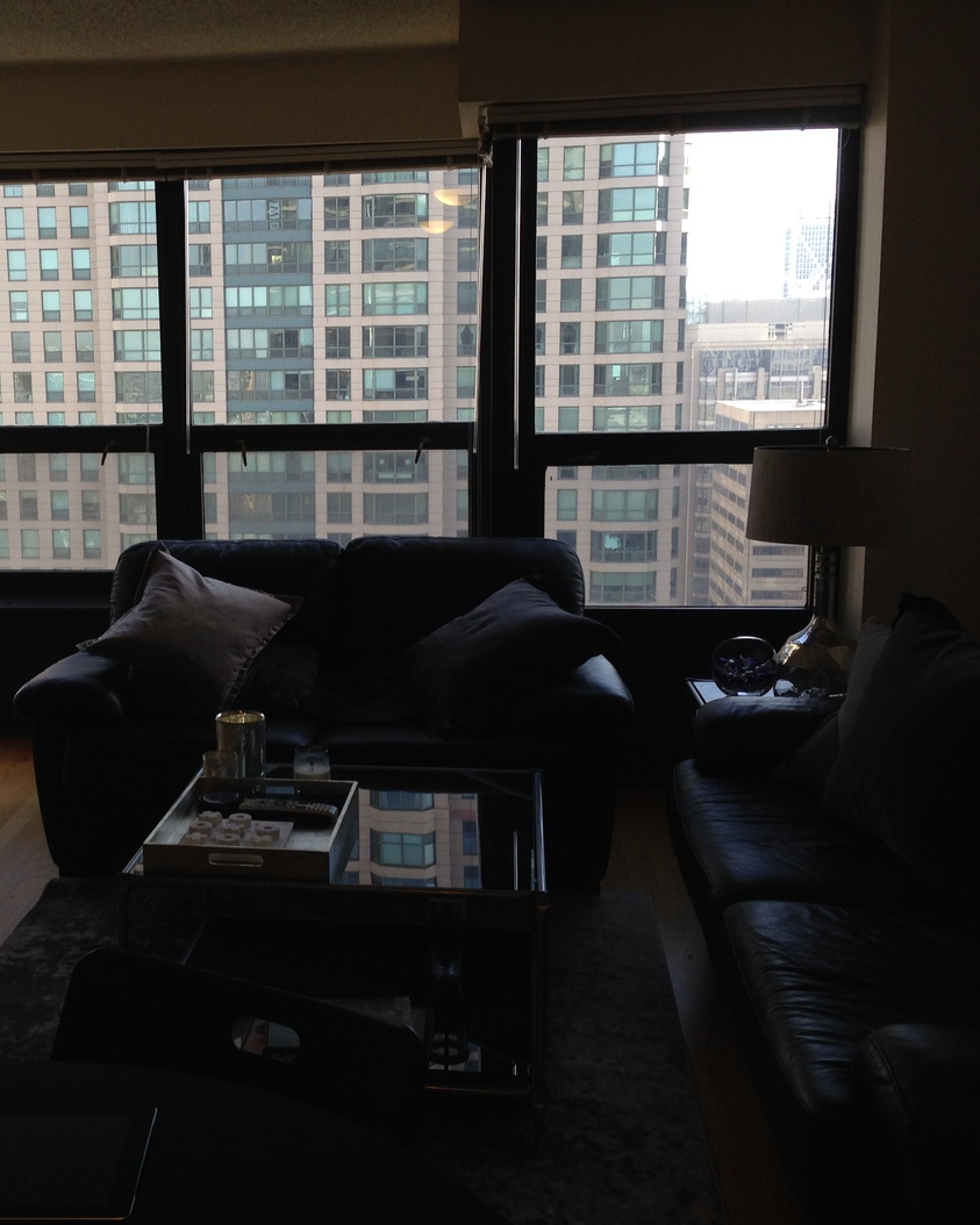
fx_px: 1595
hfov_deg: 33.7
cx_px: 292
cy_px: 603
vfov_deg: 42.0
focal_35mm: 44
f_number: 2.4
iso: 50
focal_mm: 4.12
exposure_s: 1/120
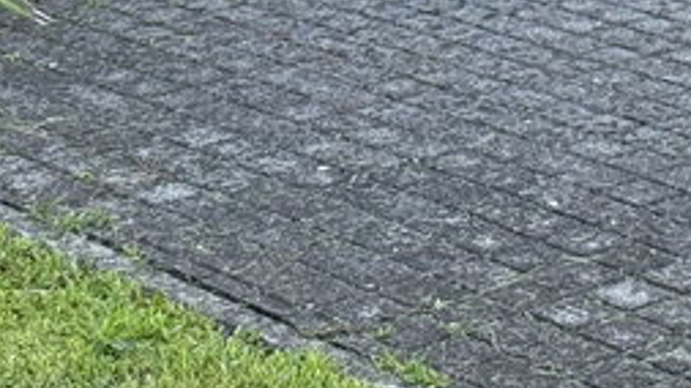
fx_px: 2912
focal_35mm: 159
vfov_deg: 7.4
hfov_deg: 13.3
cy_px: -347
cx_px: 705
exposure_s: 1/534
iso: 100
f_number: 1.78
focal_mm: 6.76
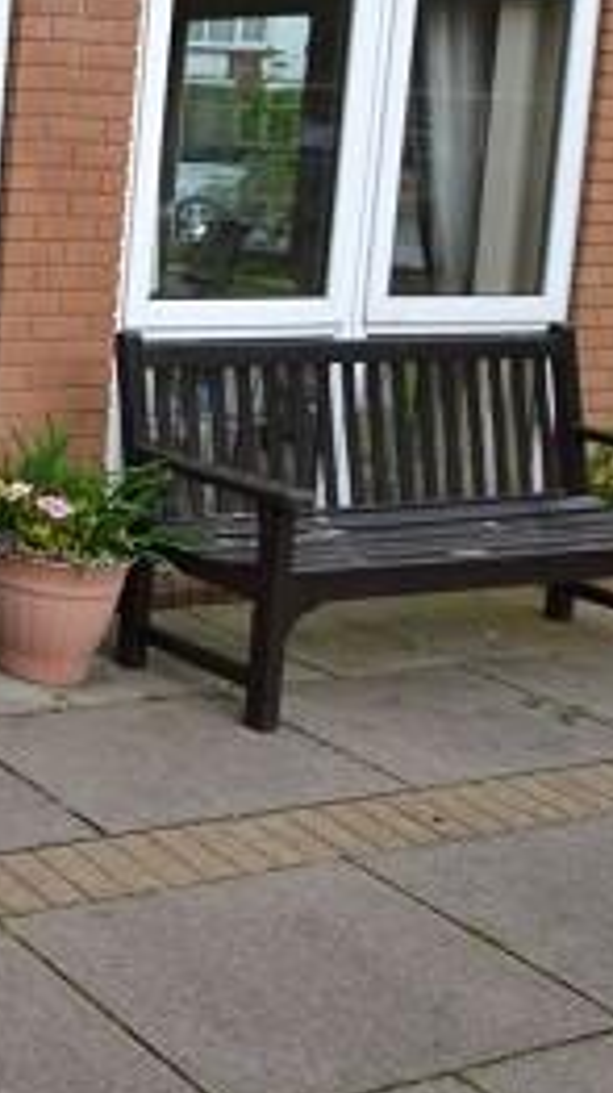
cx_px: -400
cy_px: 223
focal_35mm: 48
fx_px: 1390
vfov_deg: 41.2
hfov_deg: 20.0
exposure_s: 1/200
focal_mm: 10
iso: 100
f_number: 7.1
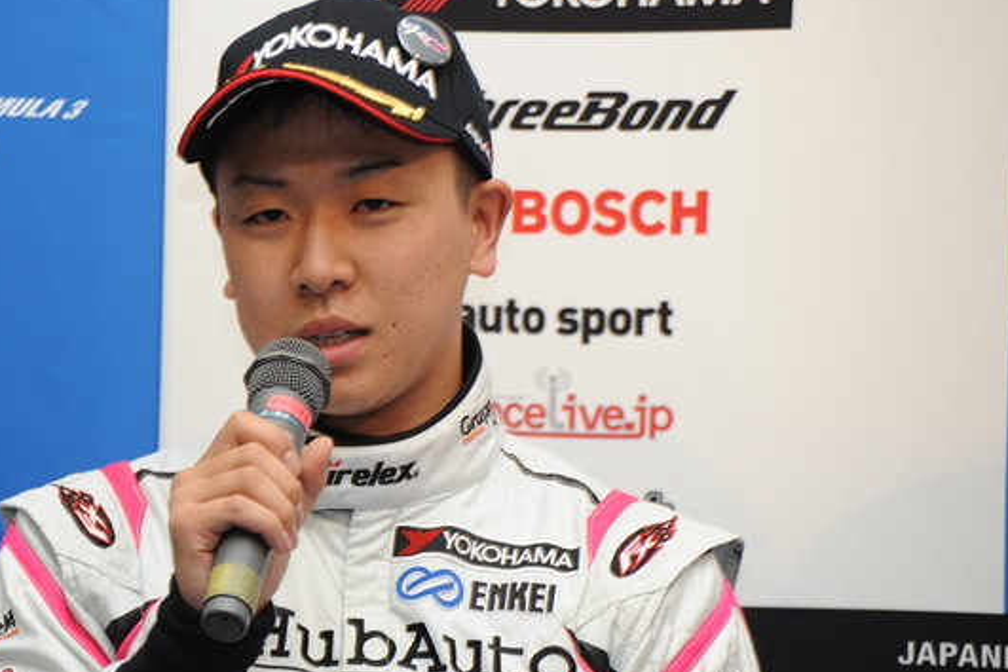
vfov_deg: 5.1
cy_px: 382
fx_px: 7587
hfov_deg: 7.6
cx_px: 334
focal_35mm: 271
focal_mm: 200
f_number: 6.7
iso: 800
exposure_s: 1/60
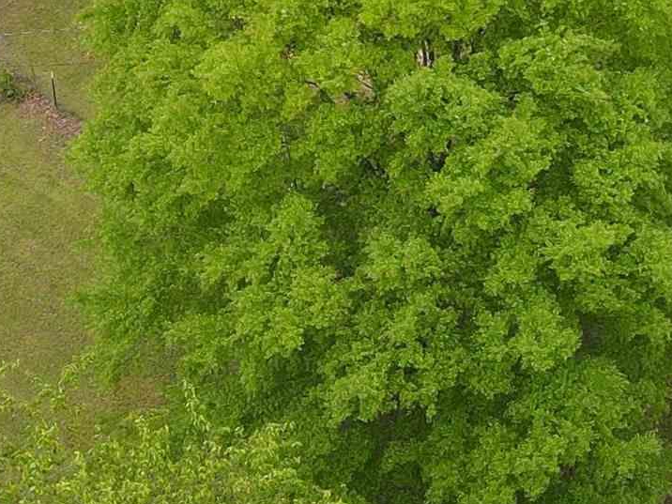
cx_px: 680
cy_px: -166
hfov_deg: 18.6
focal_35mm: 103
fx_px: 2000
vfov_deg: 13.8
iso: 100
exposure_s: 1/160
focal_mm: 4.5
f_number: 2.8
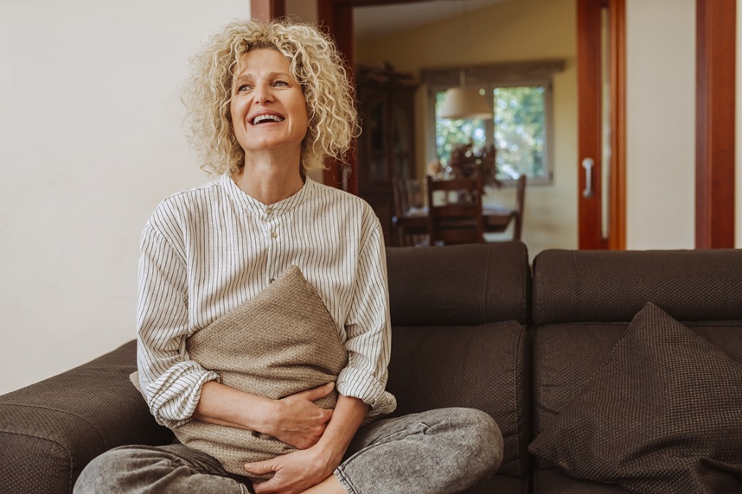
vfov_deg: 37.9
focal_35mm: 35
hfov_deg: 54.4
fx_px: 721
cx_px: 371
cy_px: 247
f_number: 2.8
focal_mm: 35
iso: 640
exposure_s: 1/160
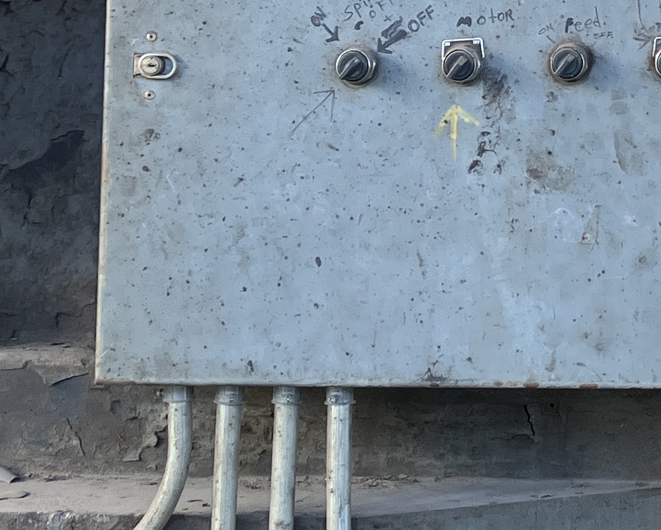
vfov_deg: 13.1
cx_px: 841
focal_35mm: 115
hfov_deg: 15.9
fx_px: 2250
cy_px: -100
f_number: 1.8
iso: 32
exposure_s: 1/121
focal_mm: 3.99
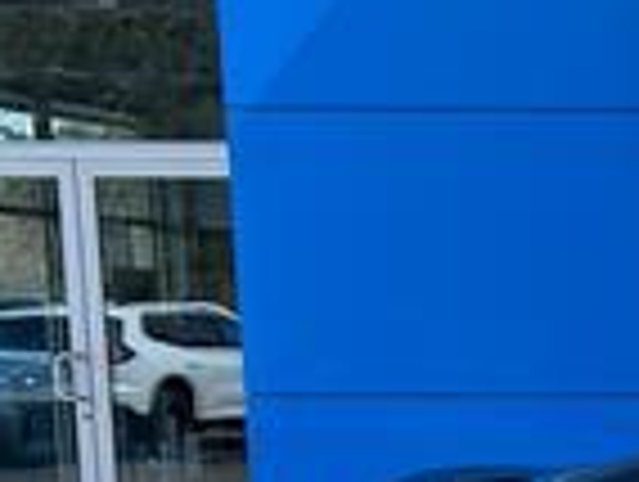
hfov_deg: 13.6
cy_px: 608
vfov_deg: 12.4
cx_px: 1395
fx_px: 2163
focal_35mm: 117
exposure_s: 1/1468
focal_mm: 5.7
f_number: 1.5
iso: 50
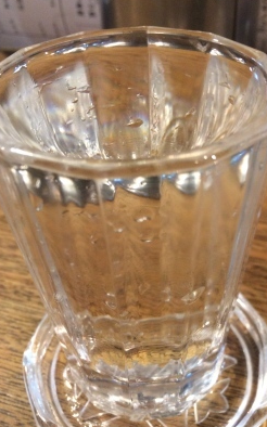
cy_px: 259
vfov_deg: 50.0
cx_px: 152
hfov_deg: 32.7
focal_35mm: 39
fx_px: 454
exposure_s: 1/30
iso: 250
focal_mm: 4.15
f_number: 2.2
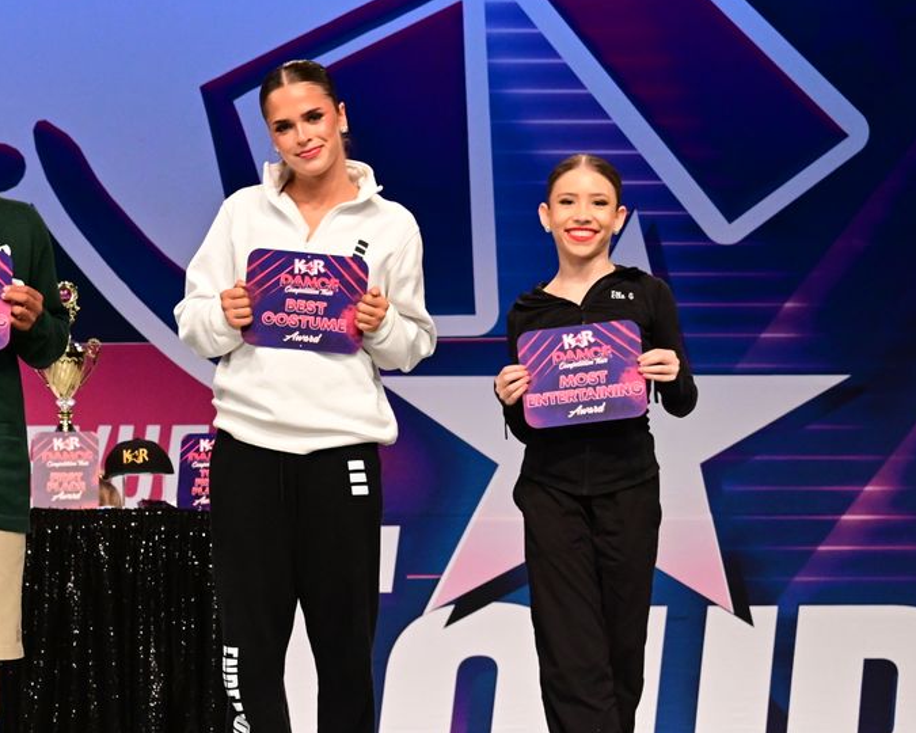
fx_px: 3958
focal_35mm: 146
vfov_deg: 10.6
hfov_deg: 13.1
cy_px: 403
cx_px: 144
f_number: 4
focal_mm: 70
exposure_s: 1/800
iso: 3200
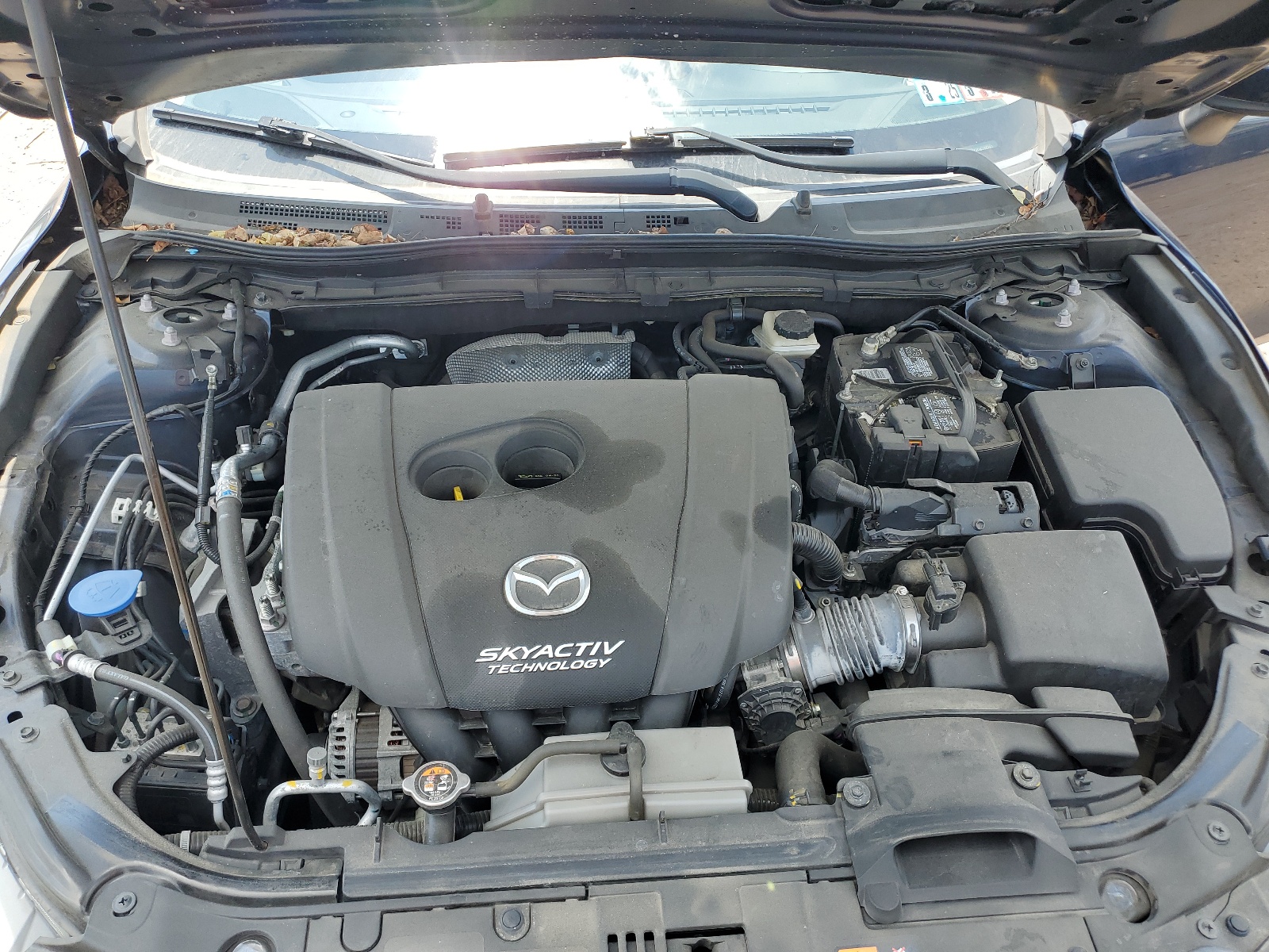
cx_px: 634
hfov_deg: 67.3
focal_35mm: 26
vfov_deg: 53.1
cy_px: 476
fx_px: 953
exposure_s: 1/588
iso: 50
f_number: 1.5
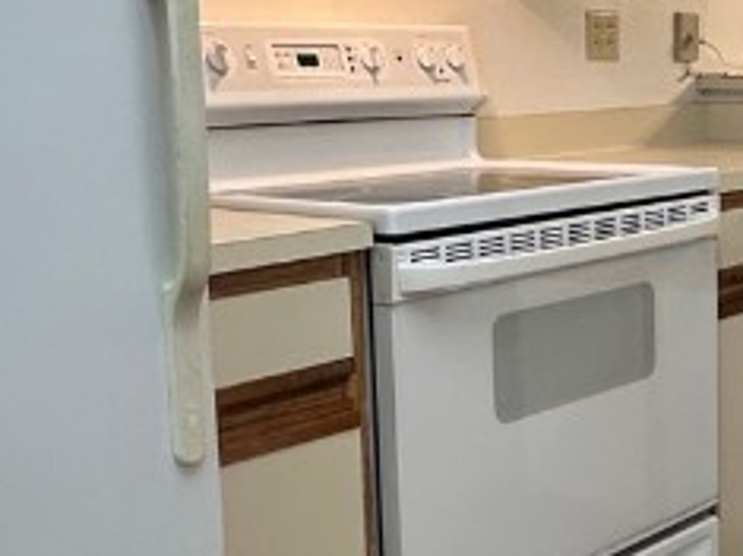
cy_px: 221
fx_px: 1309
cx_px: 585
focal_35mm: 61
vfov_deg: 24.0
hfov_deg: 31.0
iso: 250
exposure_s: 1/120
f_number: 2.2
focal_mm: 2.22
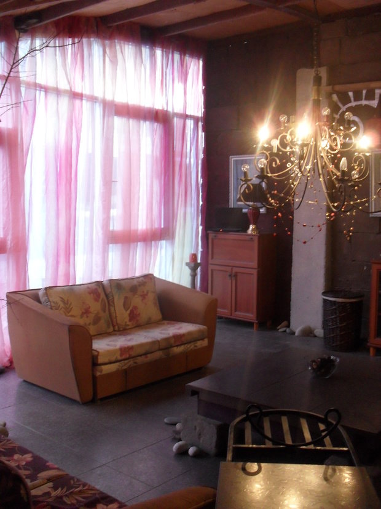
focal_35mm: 38
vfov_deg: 49.0
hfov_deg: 37.7
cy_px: 254
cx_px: 190
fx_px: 558
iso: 200
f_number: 2.8
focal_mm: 6.3
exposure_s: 1/20
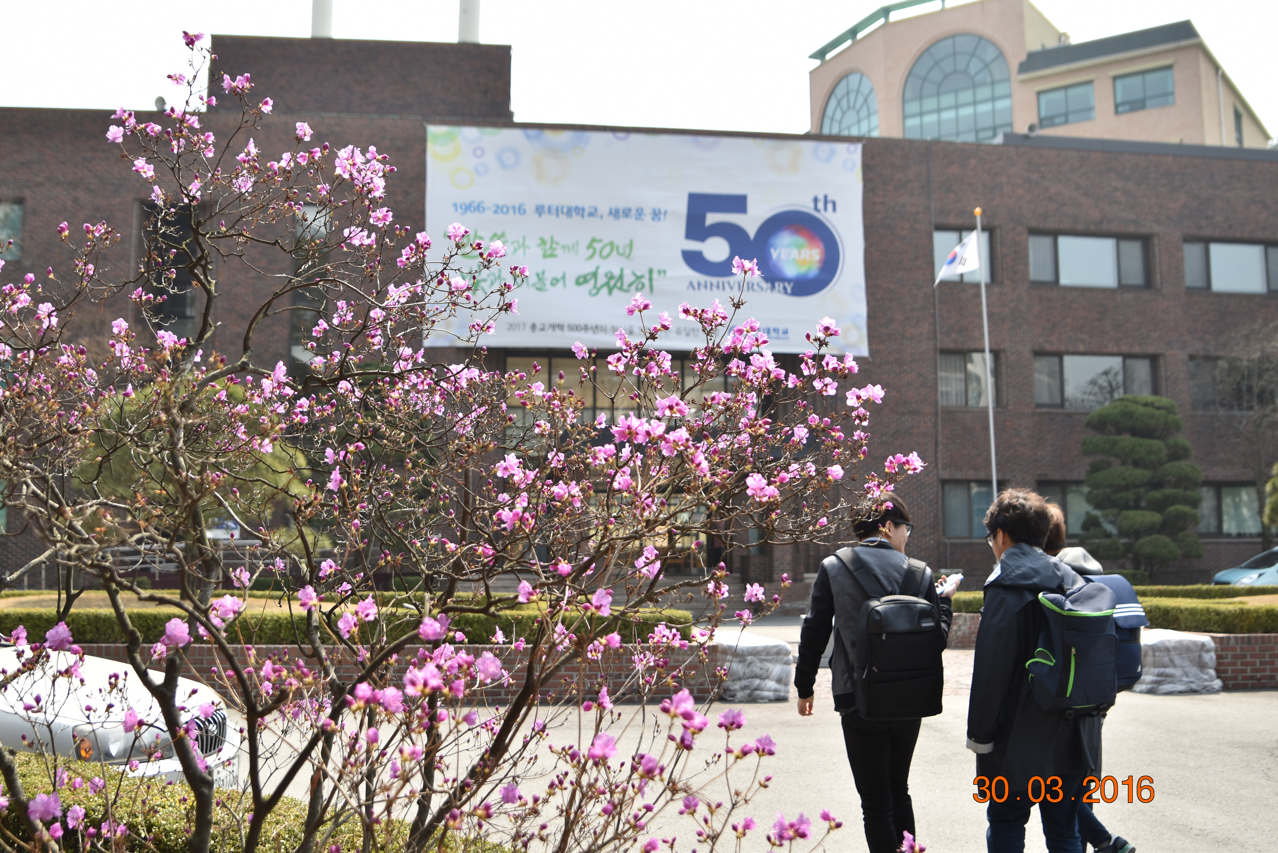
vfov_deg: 36.9
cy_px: 426
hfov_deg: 53.1
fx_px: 1278
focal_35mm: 36
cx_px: 639
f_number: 2.8
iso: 100
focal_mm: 24
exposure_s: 1/800
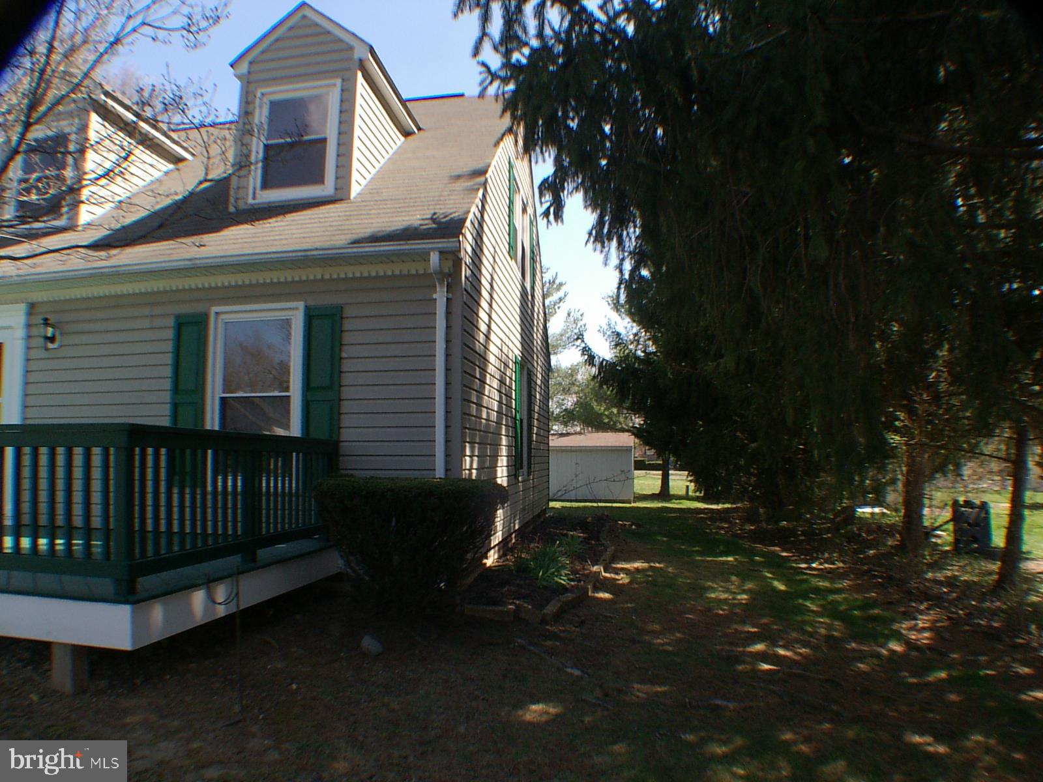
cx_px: 522
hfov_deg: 50.1
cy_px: 391
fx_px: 1115
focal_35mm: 37
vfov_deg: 38.7
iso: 100
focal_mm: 5.8
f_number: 5.6
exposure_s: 1/125
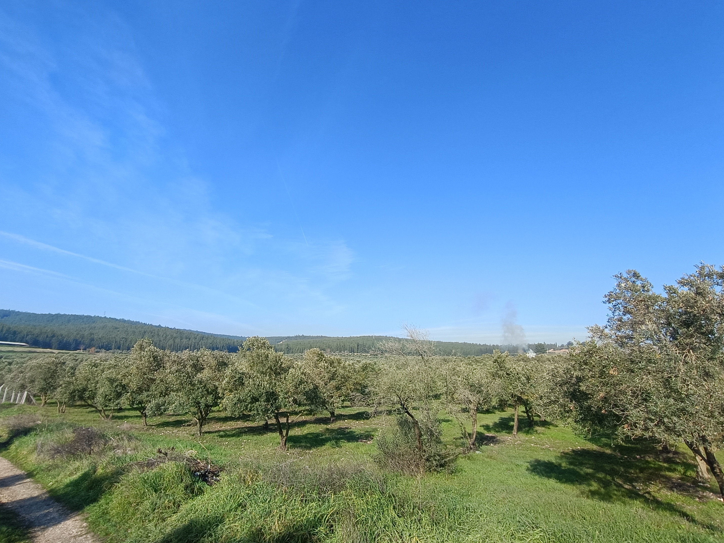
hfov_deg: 87.7
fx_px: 376
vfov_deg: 71.6
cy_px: 272
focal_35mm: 18
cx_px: 344
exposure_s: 1/971
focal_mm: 2.78
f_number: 2.2
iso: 64
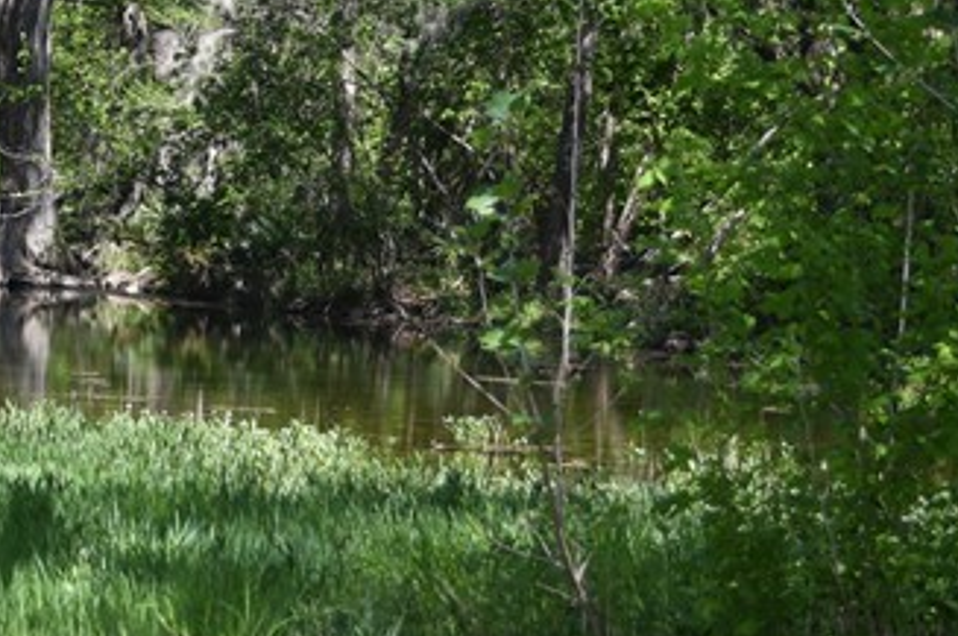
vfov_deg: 9.6
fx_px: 3800
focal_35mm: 143
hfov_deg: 14.2
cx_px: 79
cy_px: 343
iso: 72
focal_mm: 29
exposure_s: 1/250
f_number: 4.5
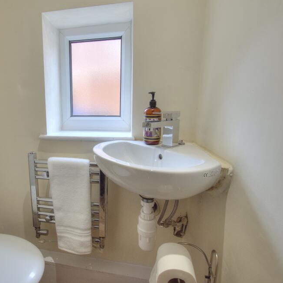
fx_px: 185
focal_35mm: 20
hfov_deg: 71.9
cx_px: 87
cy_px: 138
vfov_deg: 74.8
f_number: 8
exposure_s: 1/40
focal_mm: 10
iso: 400
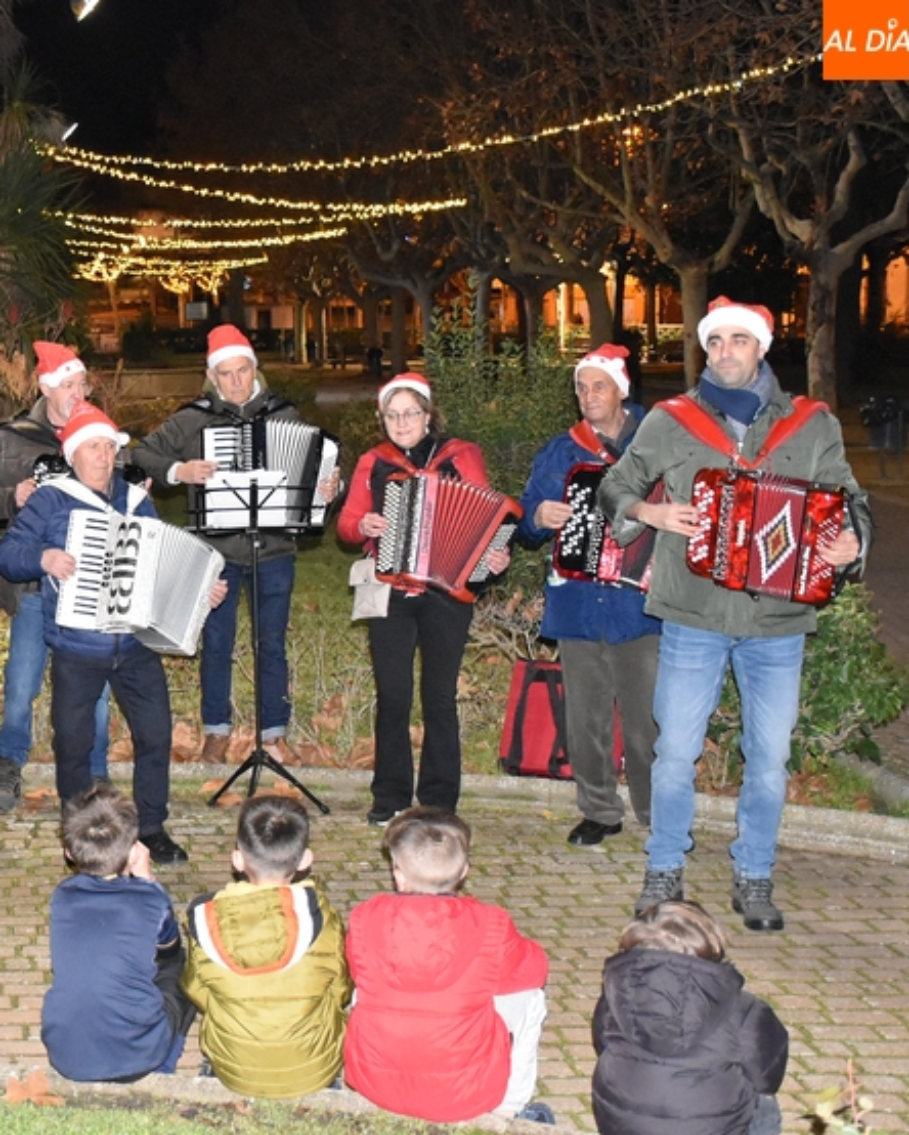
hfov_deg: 23.8
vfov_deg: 30.6
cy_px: 568
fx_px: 2075
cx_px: 33
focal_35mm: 62
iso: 5600
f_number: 4
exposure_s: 1/60
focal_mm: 27
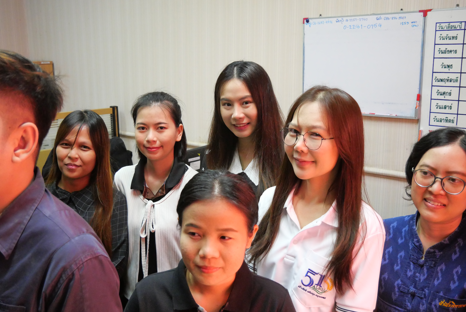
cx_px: 233
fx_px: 479
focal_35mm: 37
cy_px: 156
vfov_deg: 36.0
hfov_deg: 51.9
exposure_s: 1/80
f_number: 3.9
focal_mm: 18
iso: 3200
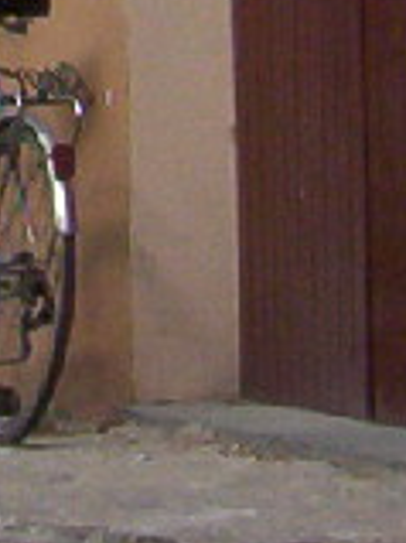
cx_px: -693
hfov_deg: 3.1
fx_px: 7454
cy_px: -1339
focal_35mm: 476
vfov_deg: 4.0
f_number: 6.7
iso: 100
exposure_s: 1/364
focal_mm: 9.98
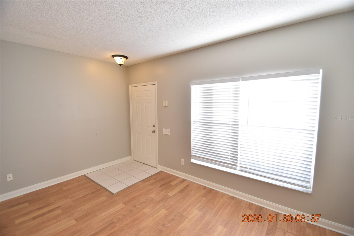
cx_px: 177
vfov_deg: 77.3
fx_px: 147
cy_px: 118
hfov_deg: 100.4
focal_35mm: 15
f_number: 3.5
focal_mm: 10
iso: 800
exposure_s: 1/125
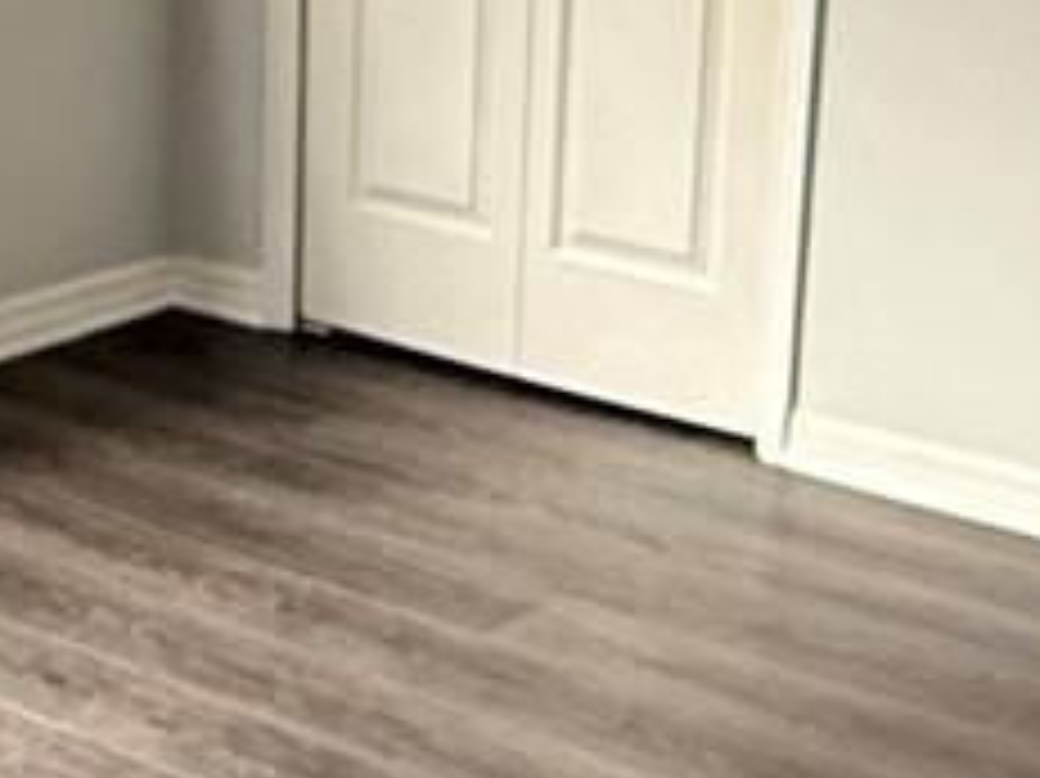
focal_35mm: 97
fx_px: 2913
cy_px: 283
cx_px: 311
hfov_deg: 20.1
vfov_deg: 15.2
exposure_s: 1/60
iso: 400
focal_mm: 2.22
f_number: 2.2
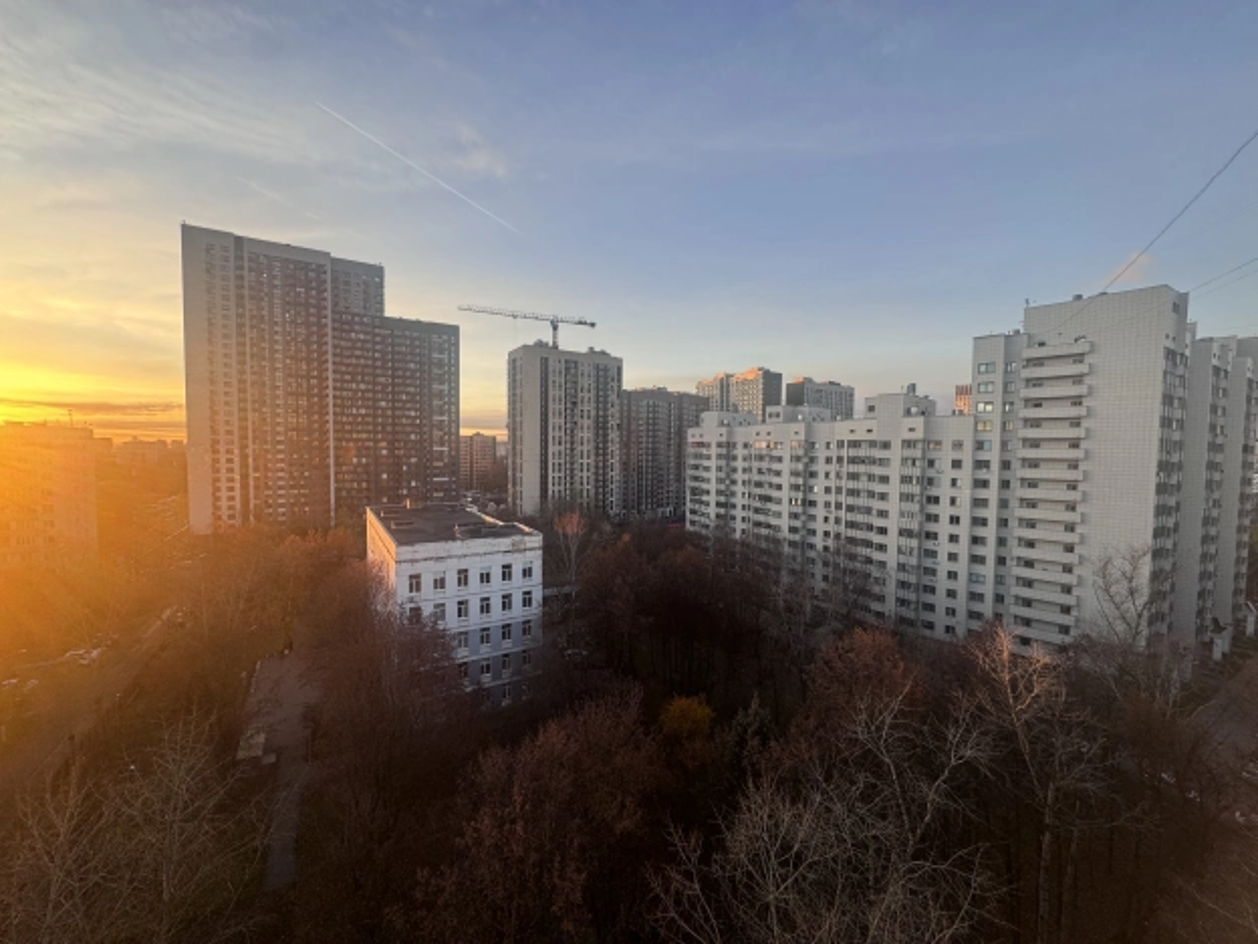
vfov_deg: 85.7
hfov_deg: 102.1
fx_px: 509
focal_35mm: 14
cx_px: 629
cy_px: 472
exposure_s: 1/99
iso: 50
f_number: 2.2
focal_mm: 2.22
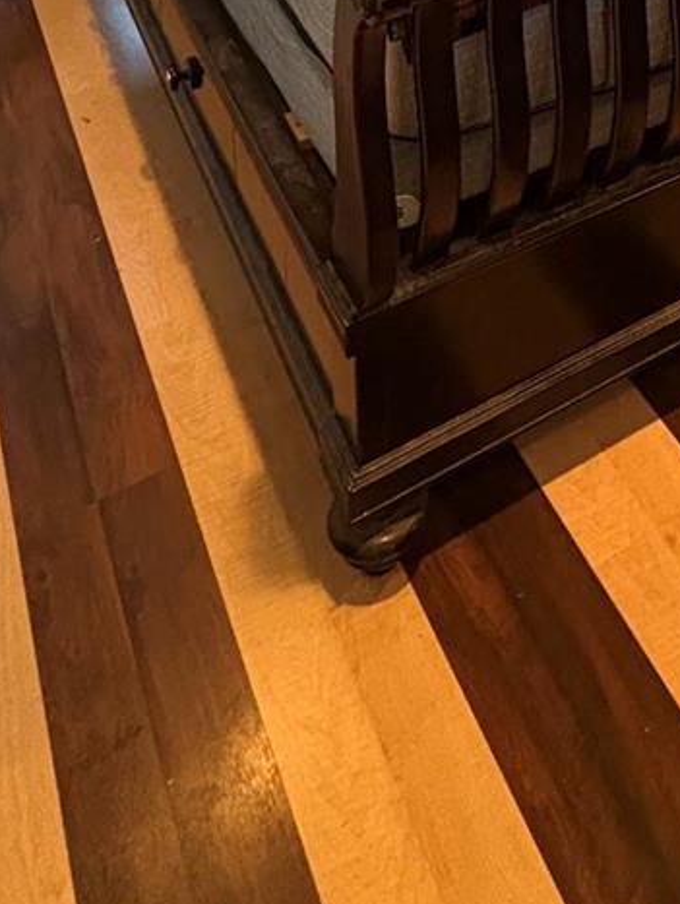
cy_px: -383
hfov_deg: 29.2
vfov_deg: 29.3
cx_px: 707
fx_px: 1203
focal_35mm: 46
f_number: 2.2
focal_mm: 2.22
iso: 1000
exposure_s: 1/40
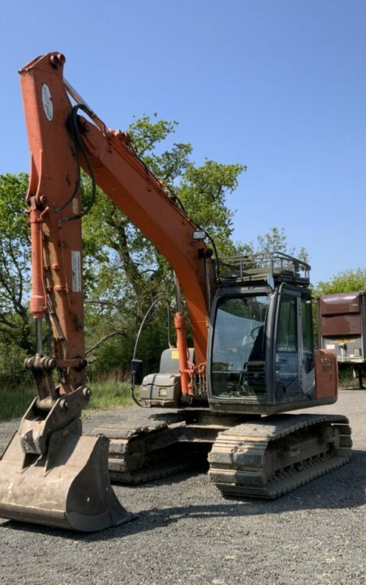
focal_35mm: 42
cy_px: 290
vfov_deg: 47.2
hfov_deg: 30.5
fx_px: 670
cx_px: 181
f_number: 1.8
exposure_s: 1/1311
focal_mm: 3
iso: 16
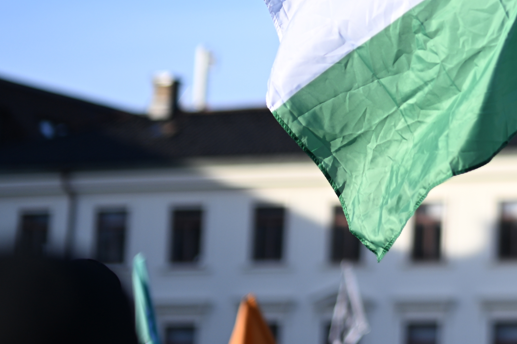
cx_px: 707
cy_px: -101
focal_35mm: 181
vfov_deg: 7.5
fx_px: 2599
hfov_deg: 11.0
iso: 64
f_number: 1.2
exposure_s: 1/3200
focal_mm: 50
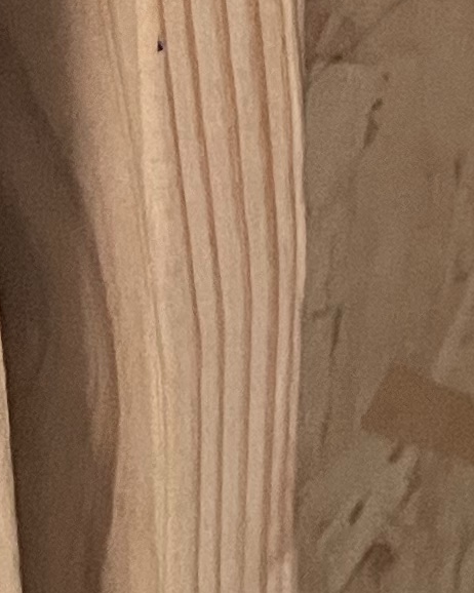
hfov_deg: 7.9
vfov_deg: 10.7
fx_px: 3105
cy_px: -140
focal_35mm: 177
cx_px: 1256
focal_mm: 4.2
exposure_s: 1/60
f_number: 1.6
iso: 400
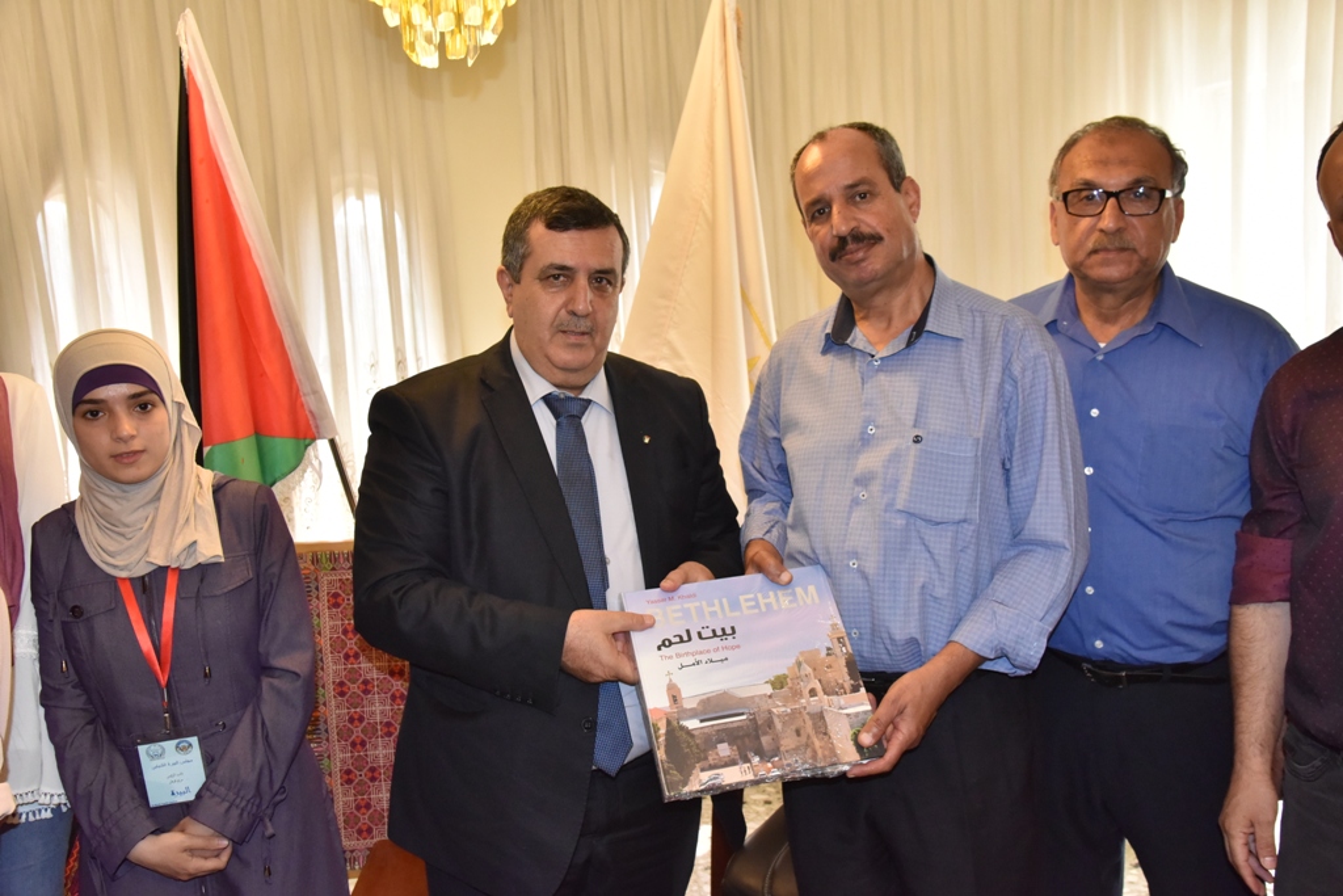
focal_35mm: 35
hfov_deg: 54.4
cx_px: 672
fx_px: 1306
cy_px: 448
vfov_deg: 37.9
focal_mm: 35
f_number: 7.1
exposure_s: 1/250
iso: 3200
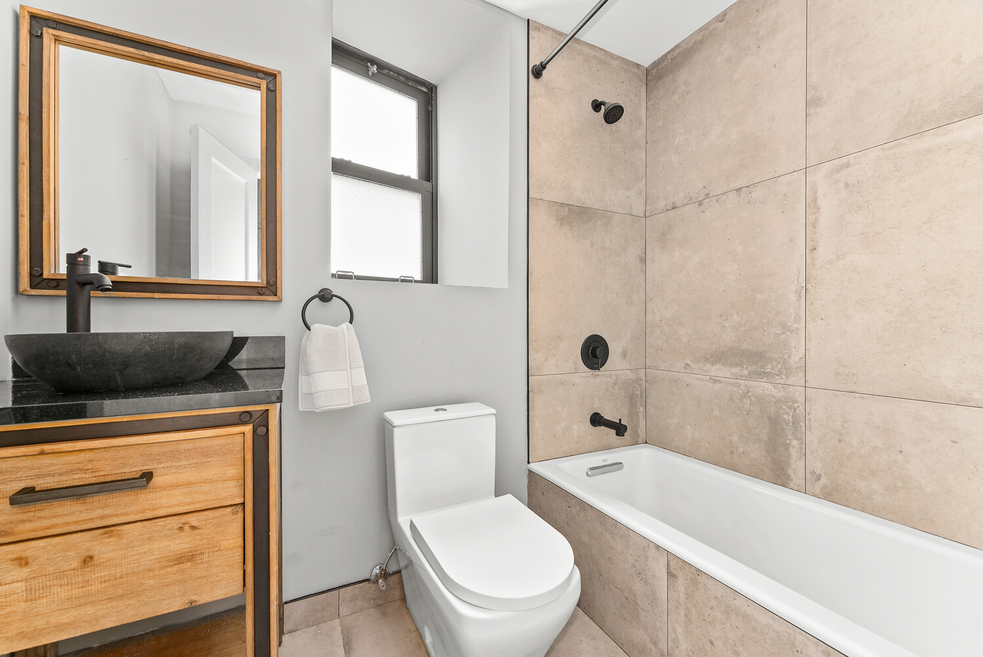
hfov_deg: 104.2
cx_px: 492
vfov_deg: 81.3
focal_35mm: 14
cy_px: 328
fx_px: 382
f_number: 9
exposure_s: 6
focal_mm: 14
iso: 200
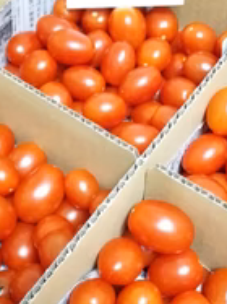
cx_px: 148
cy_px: 148
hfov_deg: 23.5
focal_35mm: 62
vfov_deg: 31.2
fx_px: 543
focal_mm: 3.8
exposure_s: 1/30
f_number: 2
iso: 1600
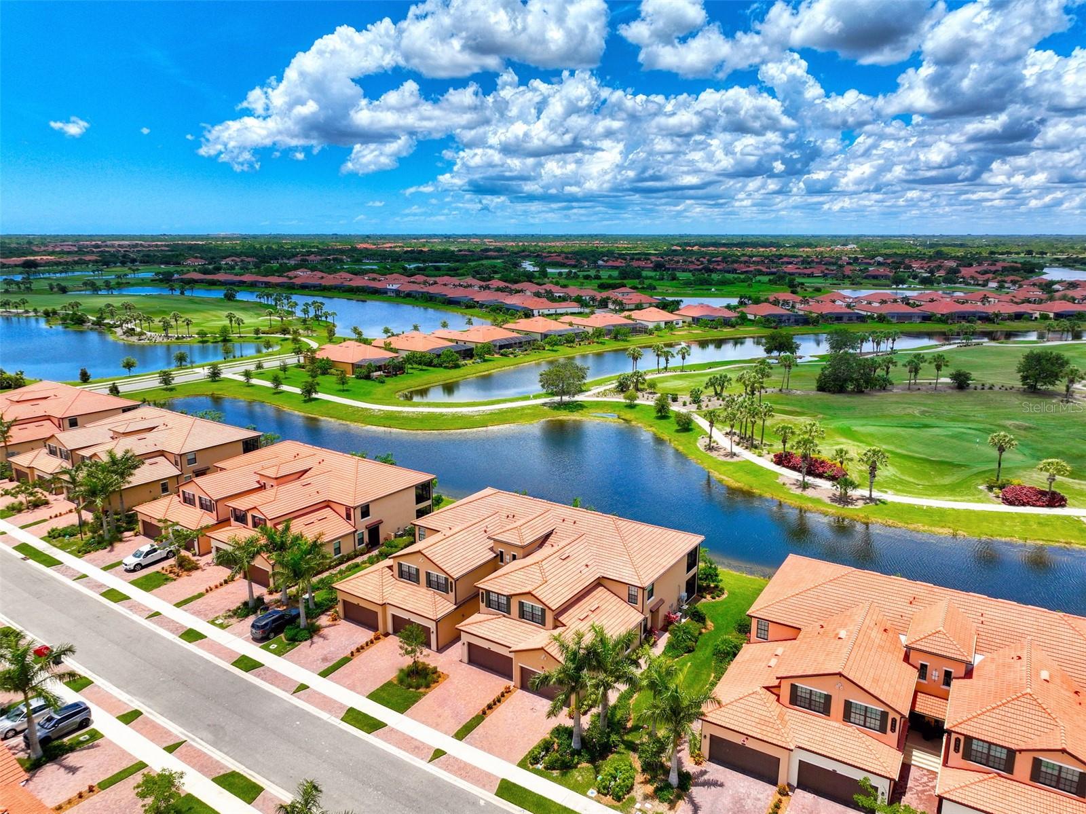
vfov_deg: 56.8
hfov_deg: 71.6
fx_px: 753
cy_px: 407
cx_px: 543
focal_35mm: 24
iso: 100
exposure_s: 1/2000
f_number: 4
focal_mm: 12.3
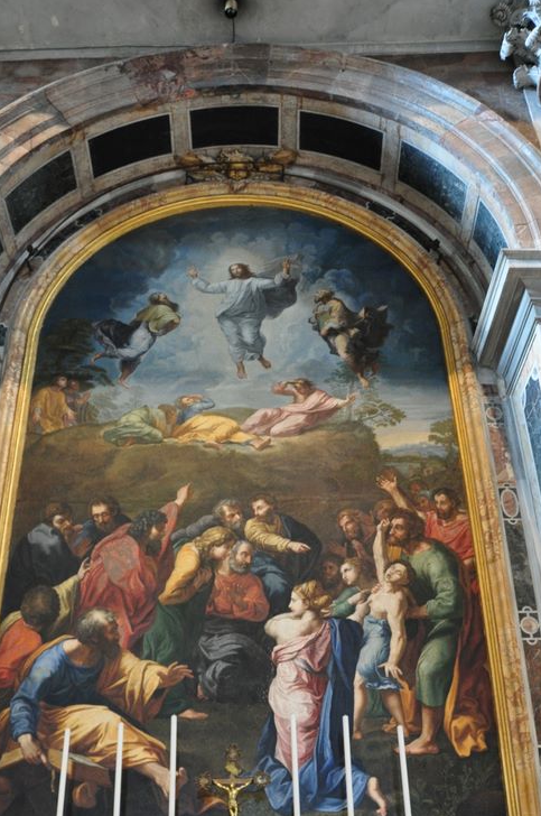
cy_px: 534
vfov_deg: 50.0
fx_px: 859
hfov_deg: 34.8
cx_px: 216
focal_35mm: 38
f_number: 5
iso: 800
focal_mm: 18
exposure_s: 1/4
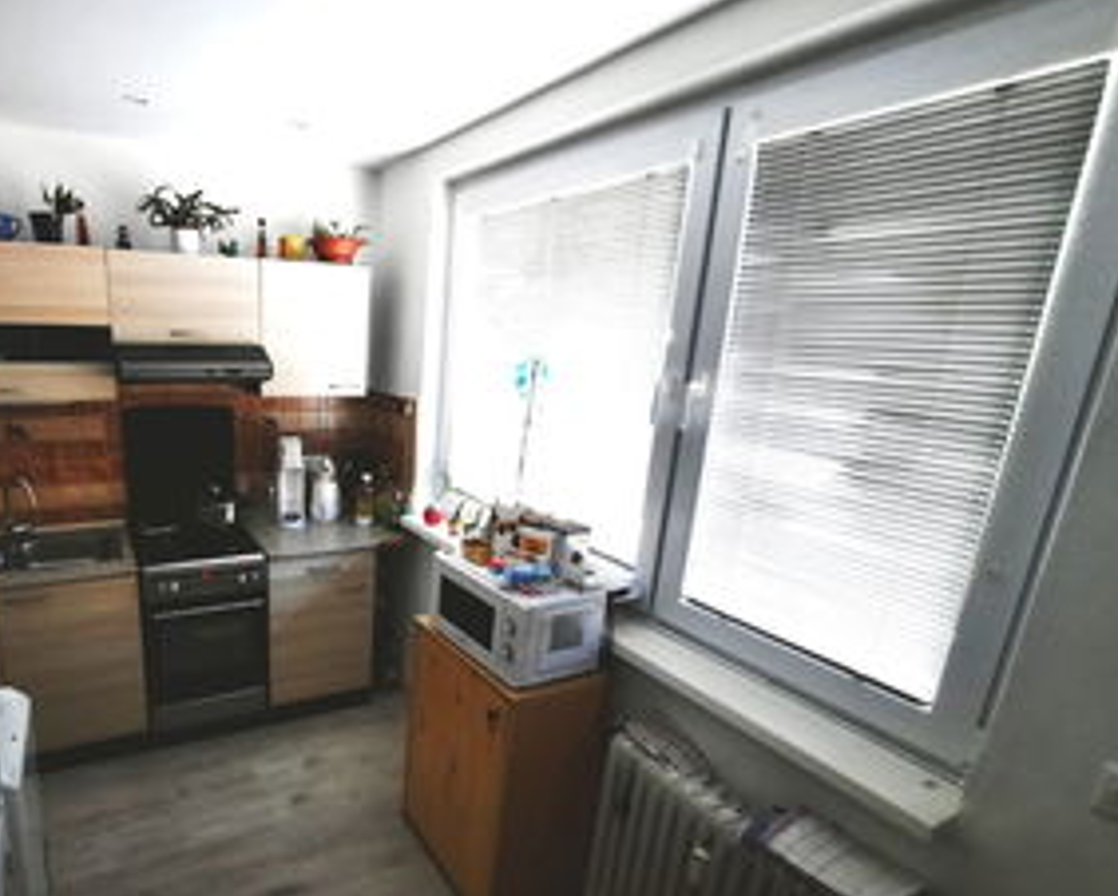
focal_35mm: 18
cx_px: 361
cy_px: 511
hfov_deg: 83.0
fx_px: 596
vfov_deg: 73.5
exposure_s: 1/25
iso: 320
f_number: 2.2
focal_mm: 1.74
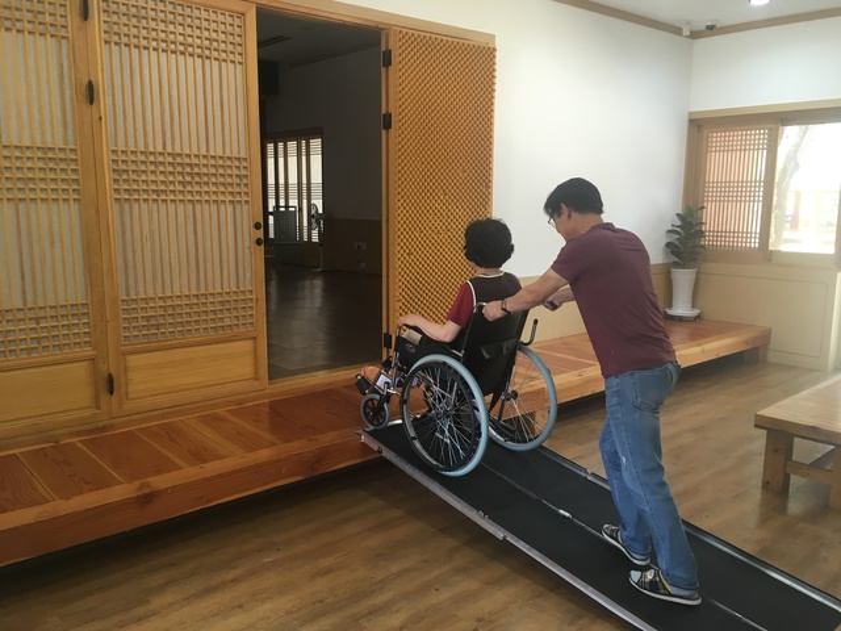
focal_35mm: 29
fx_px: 705
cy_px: 316
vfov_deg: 48.2
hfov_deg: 61.7
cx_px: 420
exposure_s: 1/30
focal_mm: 4.15
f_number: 2.2
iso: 50
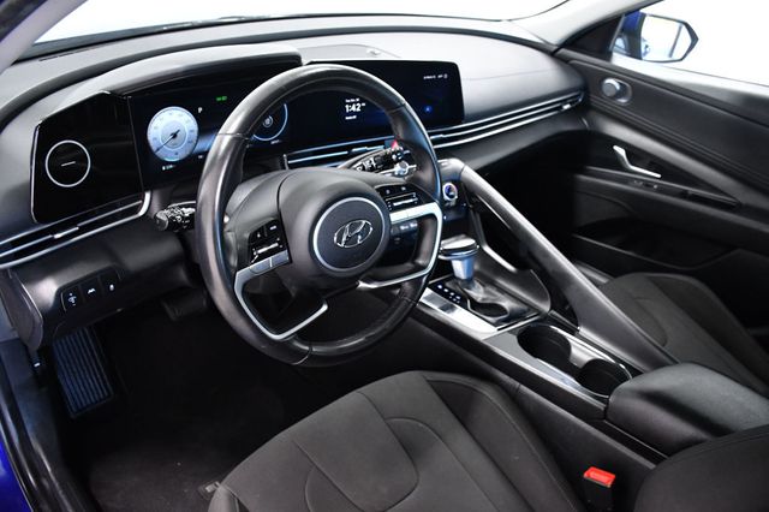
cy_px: 256
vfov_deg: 47.9
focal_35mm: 27
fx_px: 576
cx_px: 384
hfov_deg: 67.4
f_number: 4.5
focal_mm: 18
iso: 2500
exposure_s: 1/80
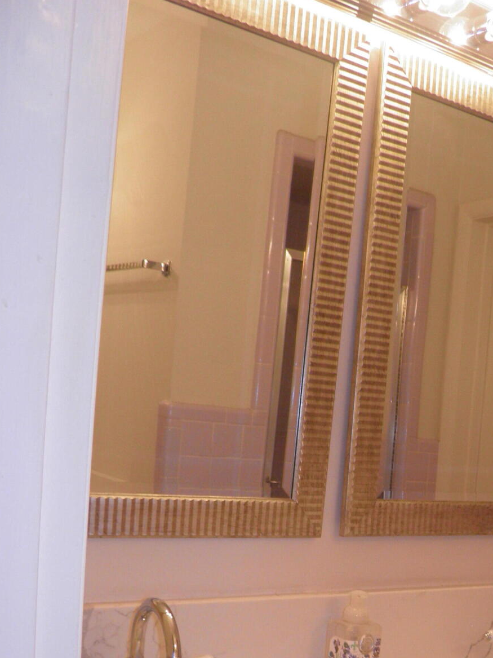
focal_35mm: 48
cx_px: 415
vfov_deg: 38.0
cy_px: 541
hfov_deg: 29.4
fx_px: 912
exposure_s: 1/30
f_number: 2.8
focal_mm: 4.9
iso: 100
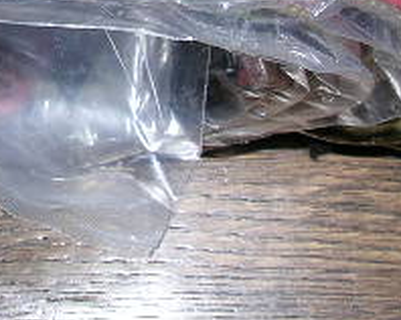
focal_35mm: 120
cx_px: 51
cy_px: -126
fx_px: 1423
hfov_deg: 15.9
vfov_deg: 12.3
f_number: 5.6
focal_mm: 5.8
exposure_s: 1/60.1
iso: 50
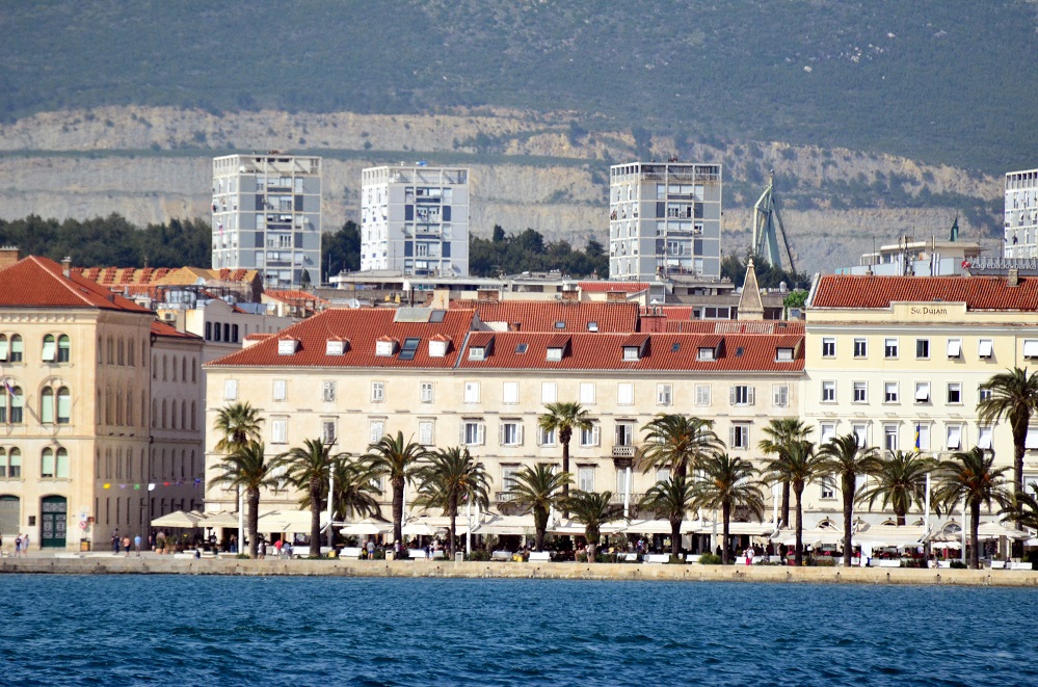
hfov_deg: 4.6
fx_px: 12944
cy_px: 344
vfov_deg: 3.0
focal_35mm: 450
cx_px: 519
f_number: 5.6
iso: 1250
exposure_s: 1/8000
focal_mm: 300
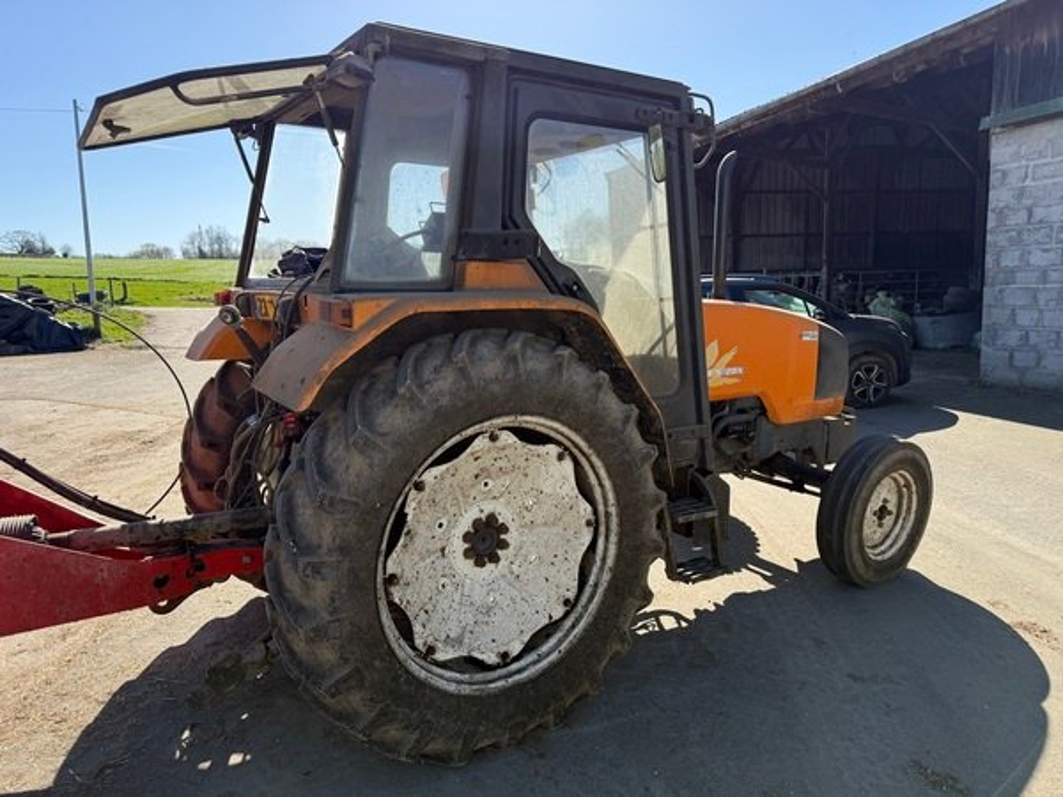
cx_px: 532
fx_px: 737
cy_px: 398
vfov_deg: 56.8
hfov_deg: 71.6
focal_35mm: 24
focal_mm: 6.76
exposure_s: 1/3279
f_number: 1.78
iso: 100
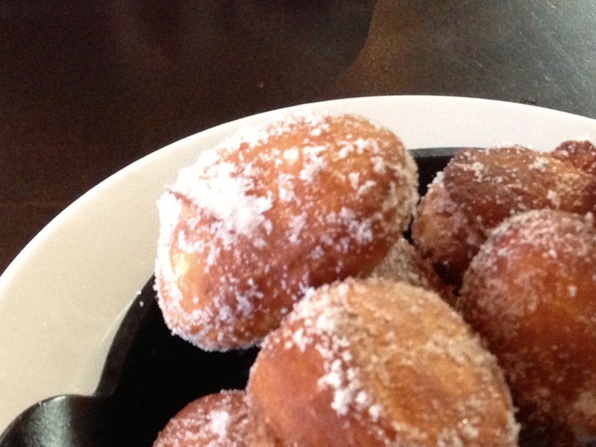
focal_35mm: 80
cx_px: 418
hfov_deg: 24.2
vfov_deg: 17.7
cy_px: 508
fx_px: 1378
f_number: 2.4
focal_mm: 4.13
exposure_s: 1/20
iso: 400
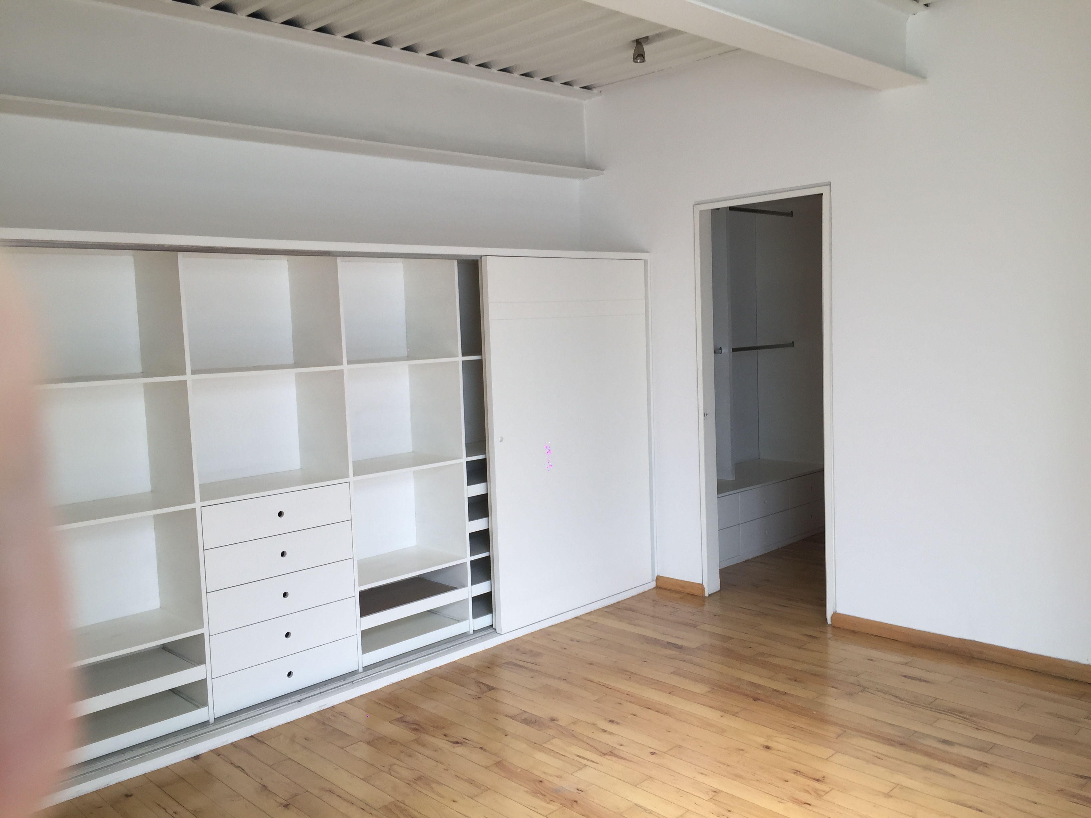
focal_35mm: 29
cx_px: 546
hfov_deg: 61.7
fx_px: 914
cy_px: 409
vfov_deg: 48.2
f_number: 2.2
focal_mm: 4.15
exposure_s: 1/129
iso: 32
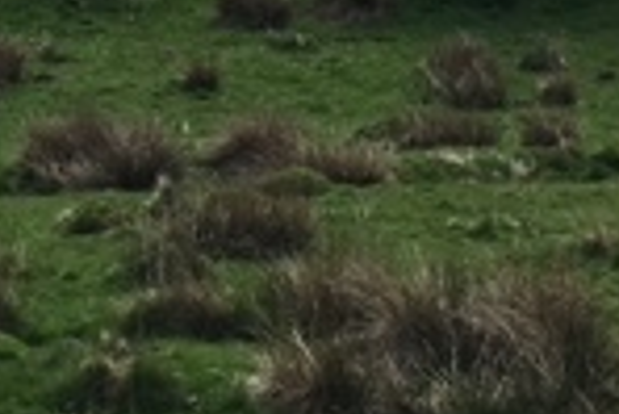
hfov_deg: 15.5
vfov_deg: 9.5
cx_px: 29
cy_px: -569
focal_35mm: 130
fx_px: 2237
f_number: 2.2
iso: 25
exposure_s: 1/938
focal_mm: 4.15
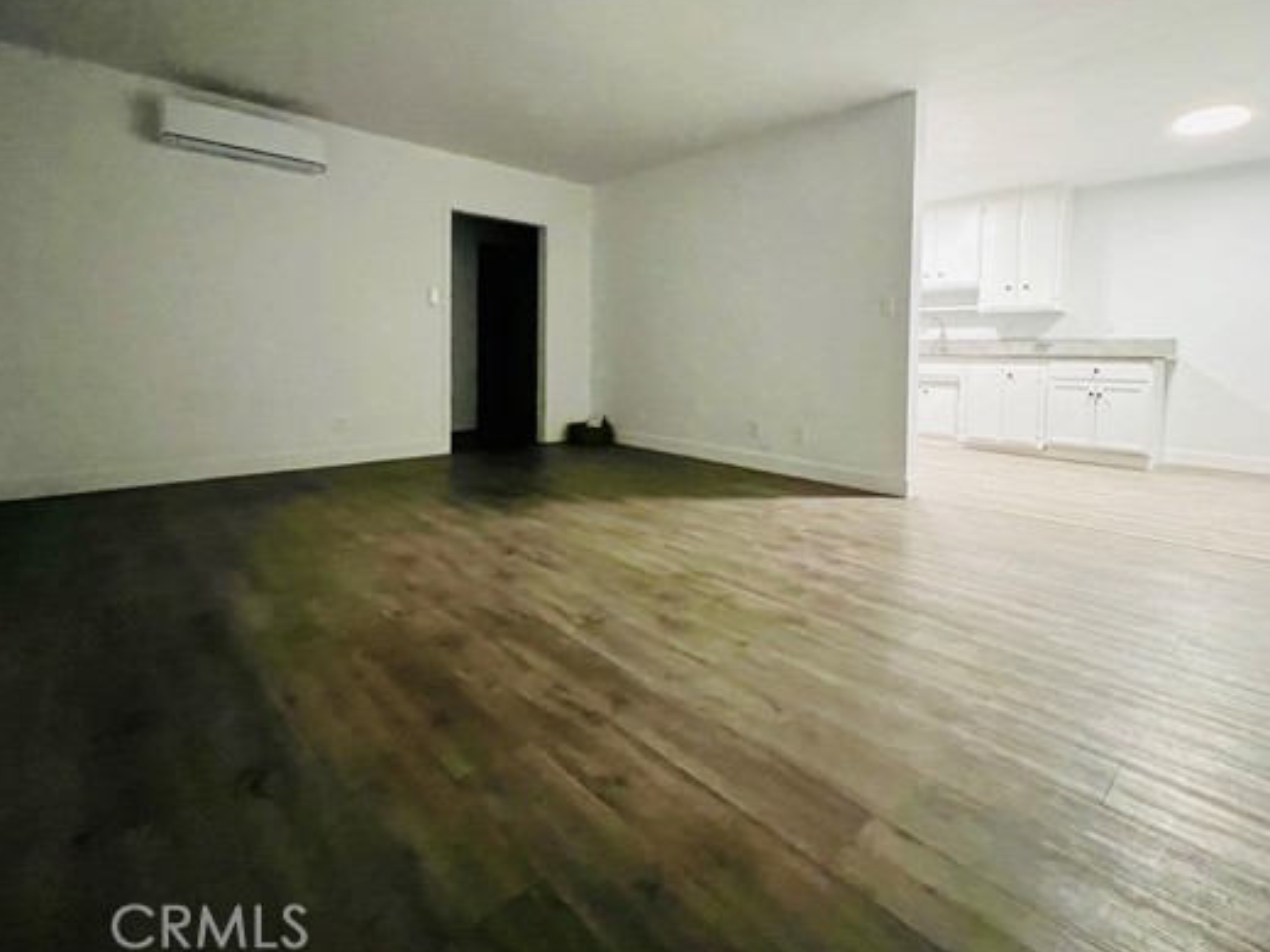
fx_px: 587
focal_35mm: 16
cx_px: 684
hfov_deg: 94.3
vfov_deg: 77.1
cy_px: 376
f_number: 1.8
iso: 1000
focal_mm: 1.57
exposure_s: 1/40
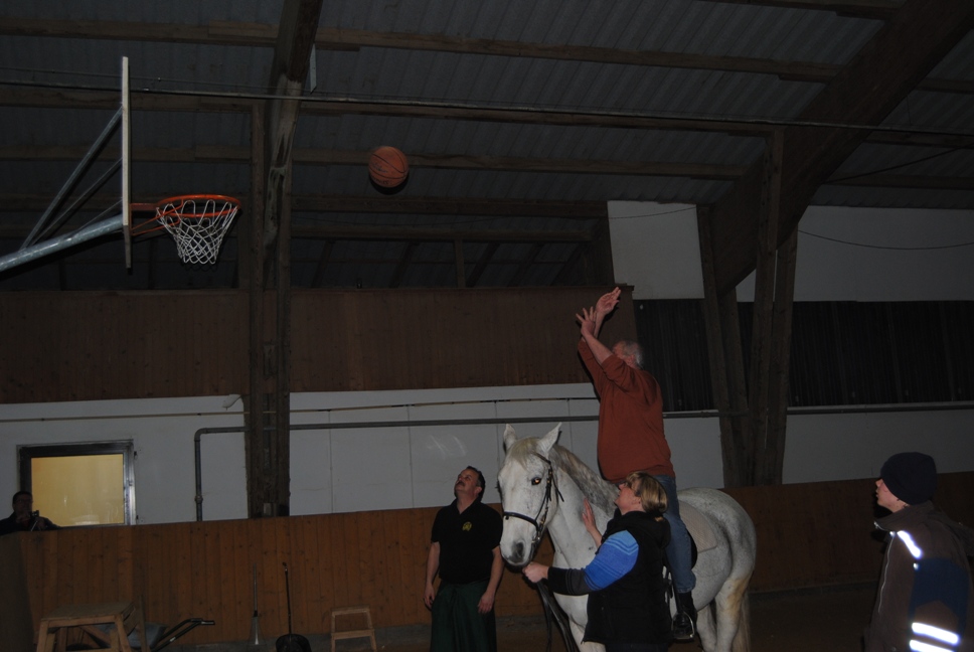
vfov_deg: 32.0
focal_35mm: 42
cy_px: 326
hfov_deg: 46.3
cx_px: 487
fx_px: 1138
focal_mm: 28
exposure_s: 1/60
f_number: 4
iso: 200
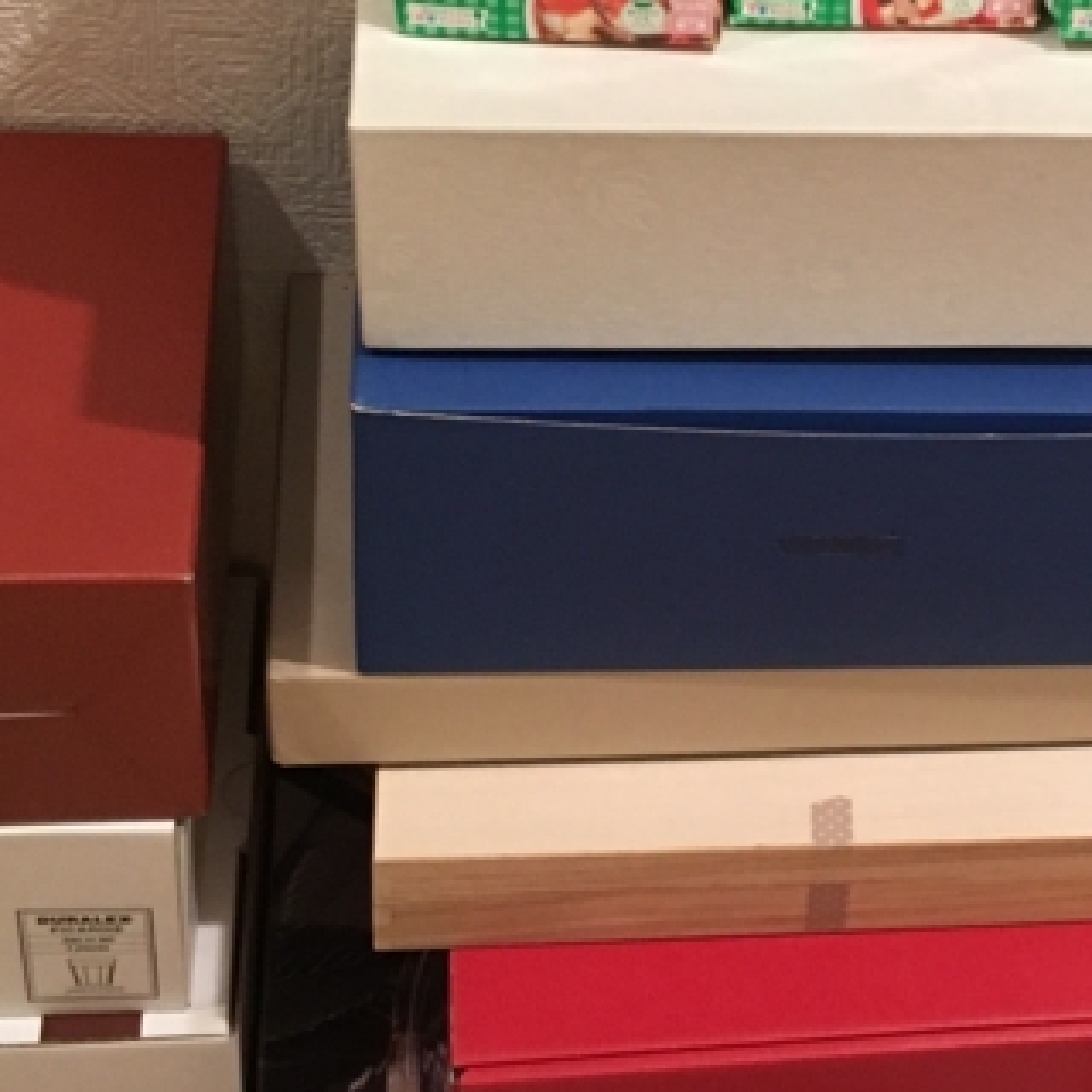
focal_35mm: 82
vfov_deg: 21.0
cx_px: 1228
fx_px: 2927
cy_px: 341
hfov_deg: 20.1
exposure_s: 1/30
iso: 160
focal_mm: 4.15
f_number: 2.2
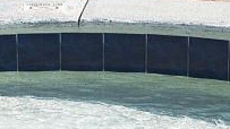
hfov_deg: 7.2
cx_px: 17
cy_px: 25
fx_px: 1811
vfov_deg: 4.1
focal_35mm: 297
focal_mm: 50
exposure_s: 1/400
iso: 200
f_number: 14
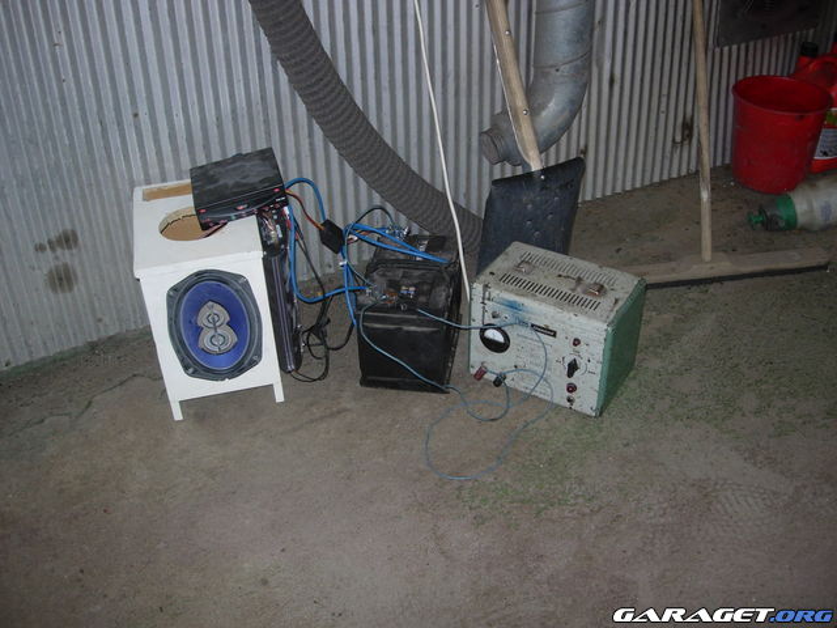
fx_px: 919
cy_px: 314
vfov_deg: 37.7
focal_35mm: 38
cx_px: 418
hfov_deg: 49.0
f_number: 2.8
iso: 79
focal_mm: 7.8
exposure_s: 1/64
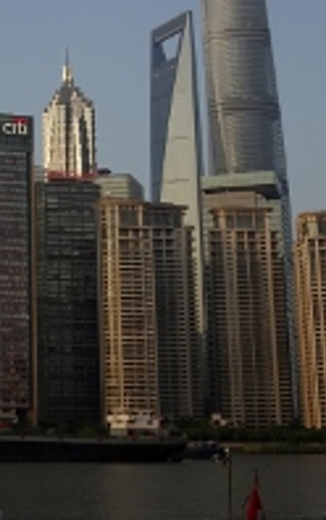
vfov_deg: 27.3
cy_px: 181
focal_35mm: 75
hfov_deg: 16.7
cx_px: -68
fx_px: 1065
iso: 80
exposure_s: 1/400
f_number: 4
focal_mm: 5.98
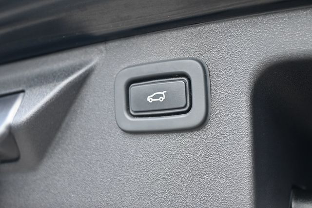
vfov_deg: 28.5
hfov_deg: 41.7
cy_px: 104
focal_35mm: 47
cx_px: 156
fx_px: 409
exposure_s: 1/125
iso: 800
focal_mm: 31.5
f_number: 5
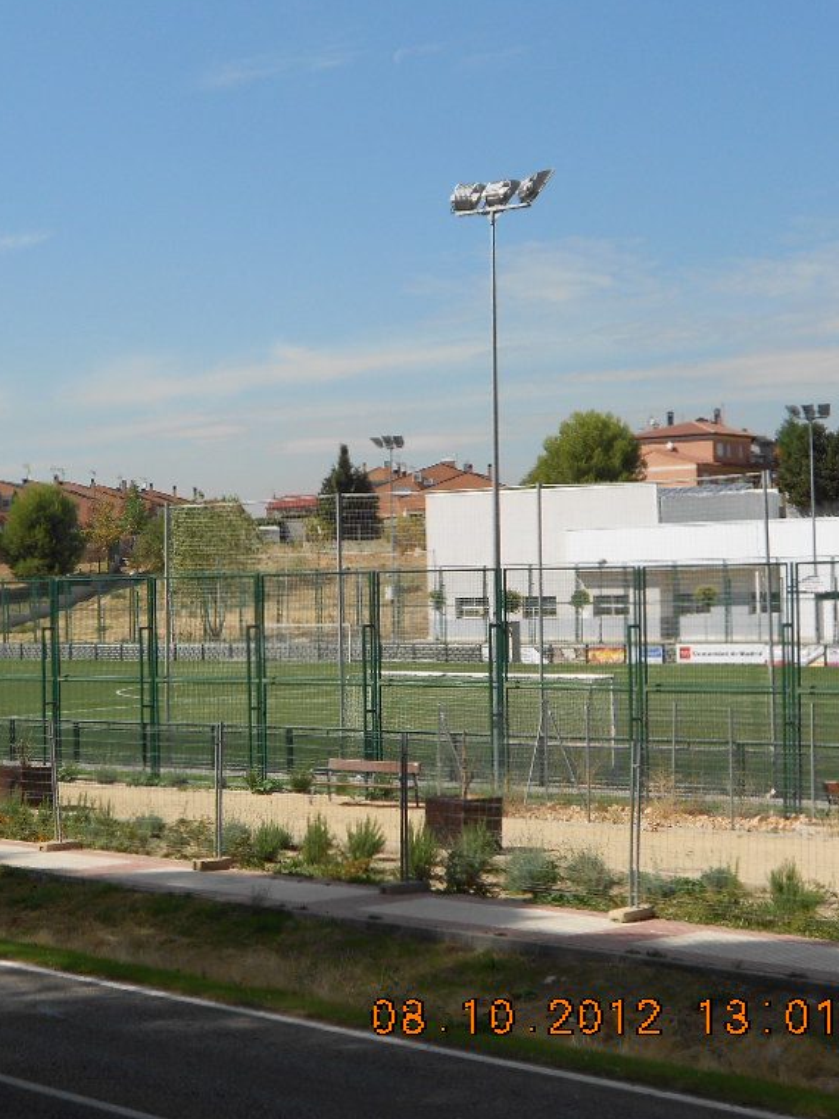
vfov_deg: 29.4
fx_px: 2133
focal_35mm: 66
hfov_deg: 21.9
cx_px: 156
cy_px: 558
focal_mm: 8.8
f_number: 4.5
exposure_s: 1/640
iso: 80
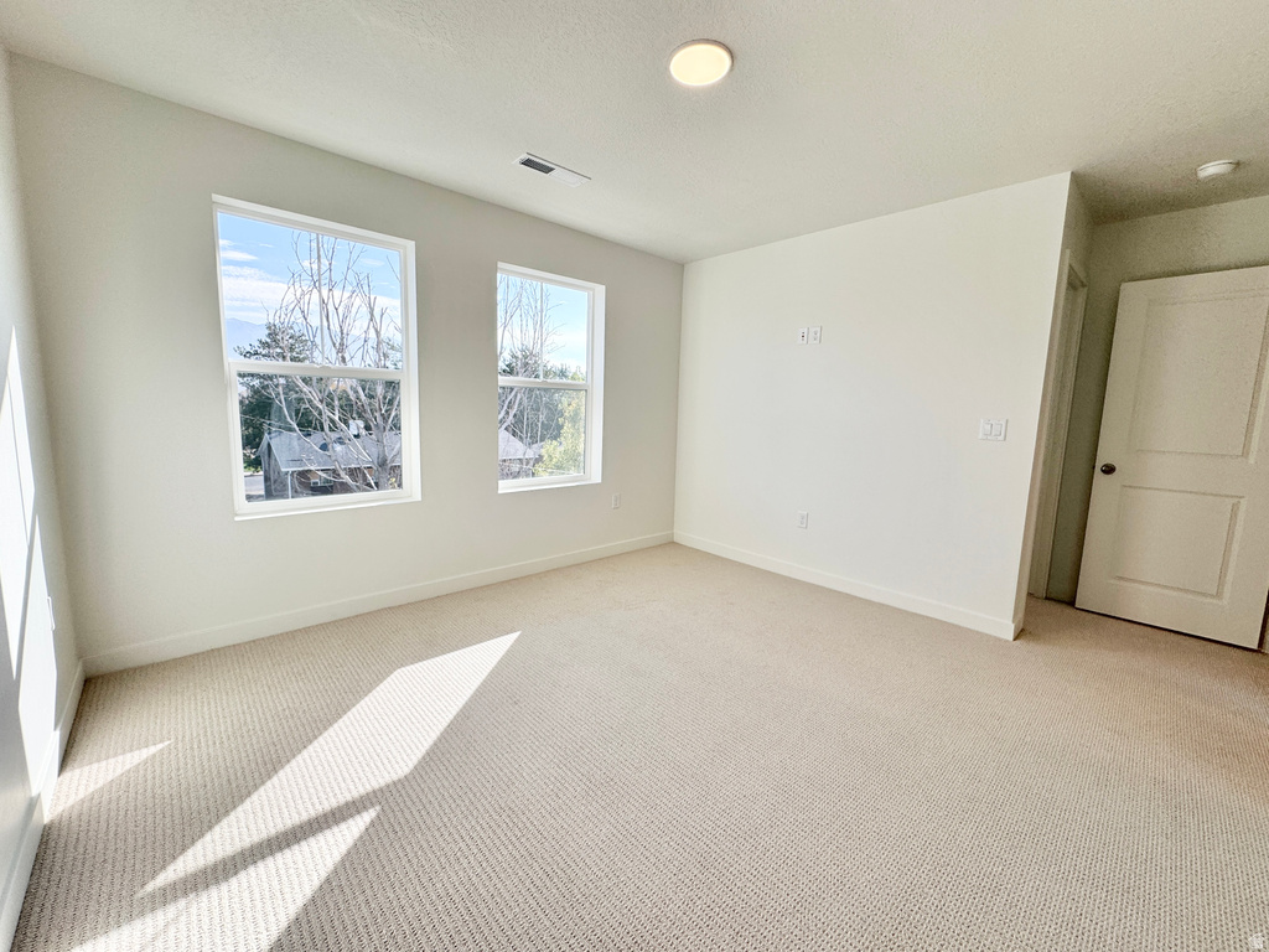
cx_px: 634
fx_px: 513
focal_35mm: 14
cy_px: 476
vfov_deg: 85.7
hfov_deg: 102.1
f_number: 2.2
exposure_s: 1/375
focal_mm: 2.22
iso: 40
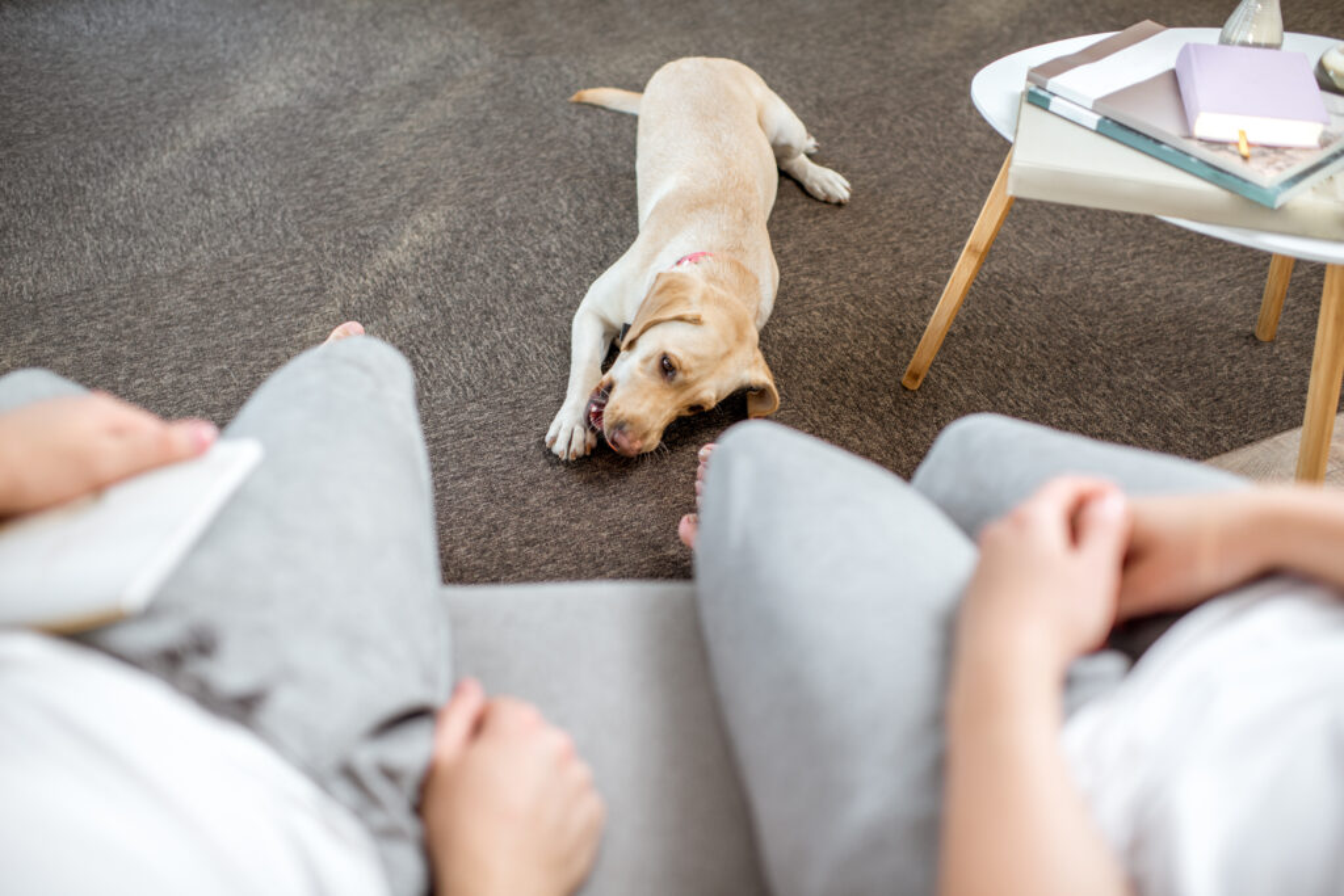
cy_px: 448
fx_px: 1307
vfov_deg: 37.9
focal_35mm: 35
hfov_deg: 54.4
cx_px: 672
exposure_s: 1/160
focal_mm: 35
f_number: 2.2
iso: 250
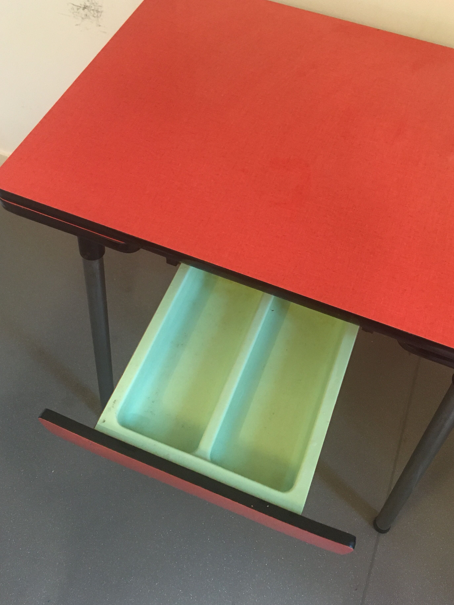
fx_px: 560
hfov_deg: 44.2
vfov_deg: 56.8
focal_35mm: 32
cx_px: 234
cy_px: 281
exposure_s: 1/25
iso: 200
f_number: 2.2
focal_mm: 4.15
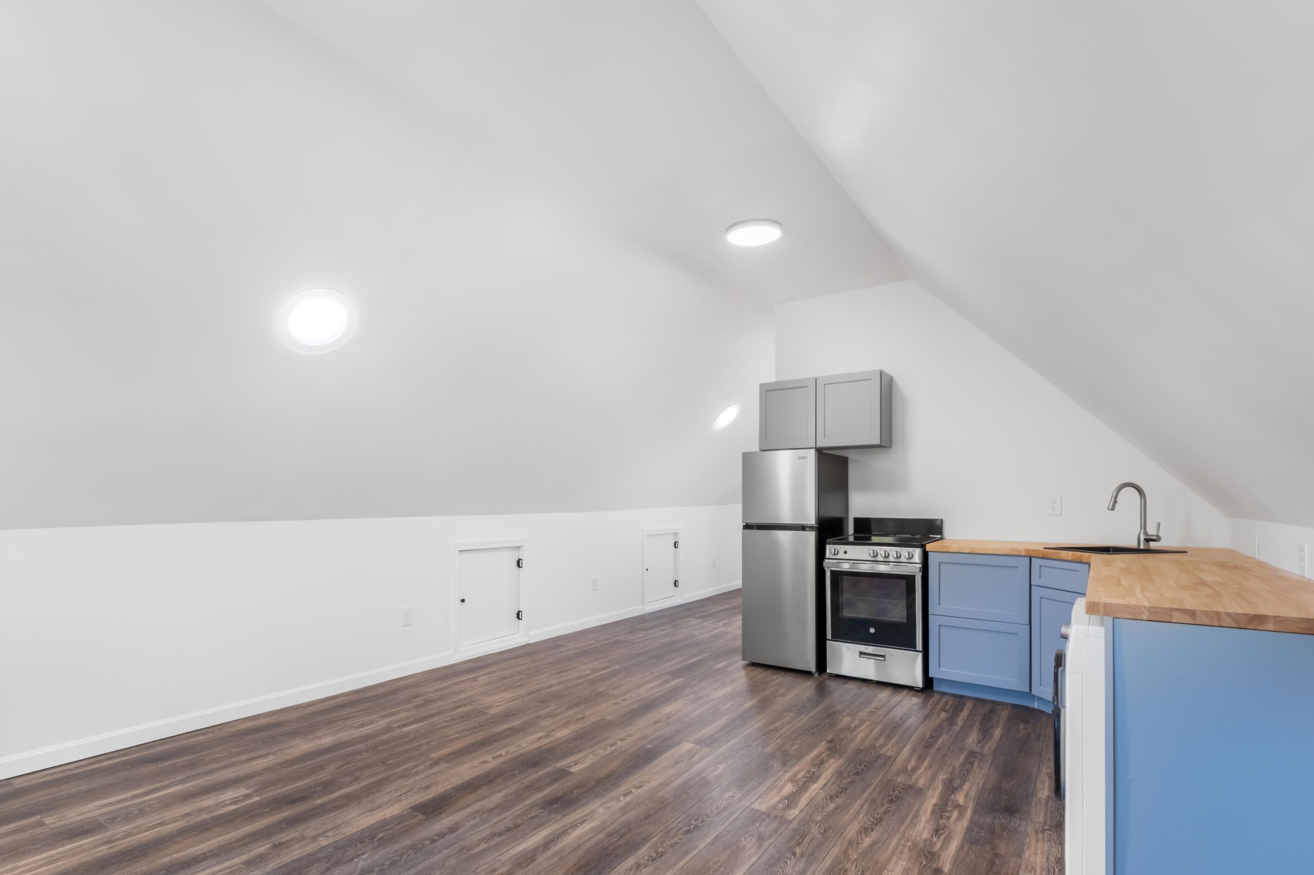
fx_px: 584
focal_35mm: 16
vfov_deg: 73.7
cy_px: 448
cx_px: 629
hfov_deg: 96.7
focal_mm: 10
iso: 400
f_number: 8
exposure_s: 1/80
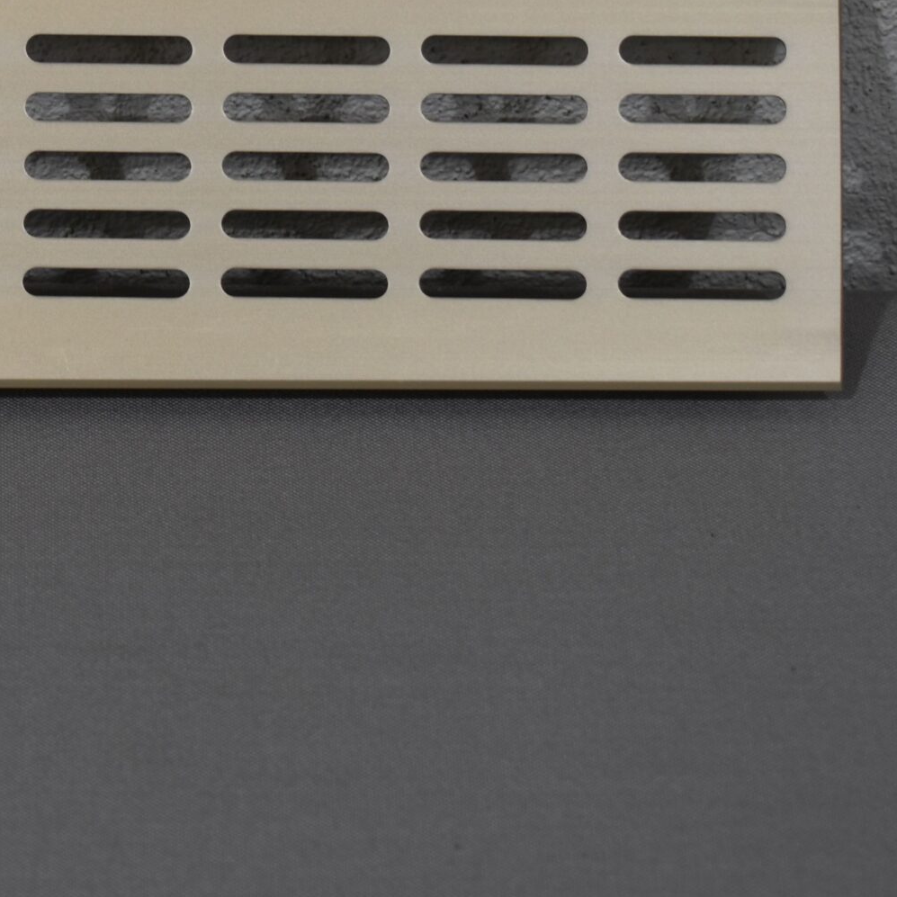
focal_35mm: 180
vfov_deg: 9.7
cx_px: 27
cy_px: 184
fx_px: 5280
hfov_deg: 9.7
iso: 250
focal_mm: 55
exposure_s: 1/125
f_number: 5.6
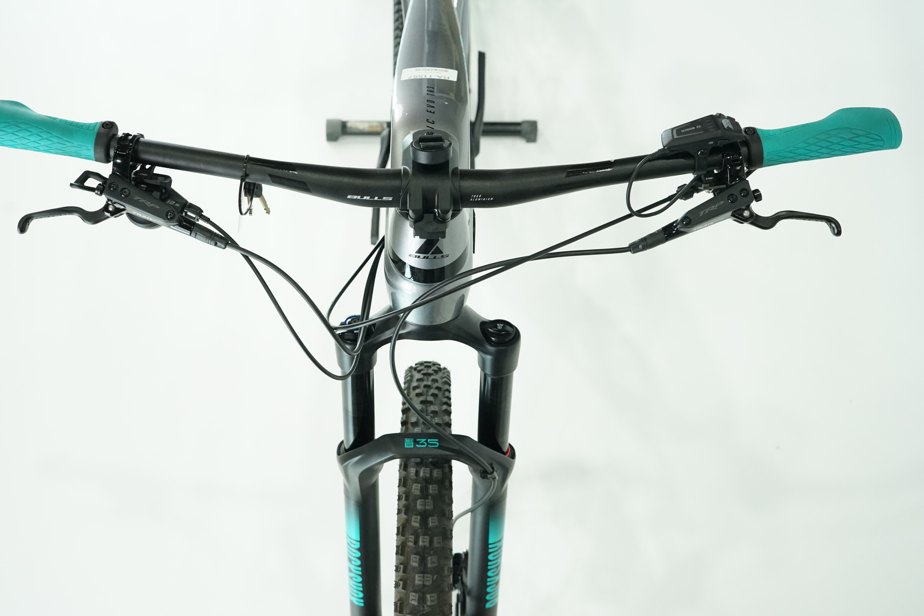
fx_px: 1155
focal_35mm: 45
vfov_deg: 29.9
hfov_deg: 43.6
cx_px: 421
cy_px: 292
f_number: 5.6
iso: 2500
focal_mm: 41
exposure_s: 1/200
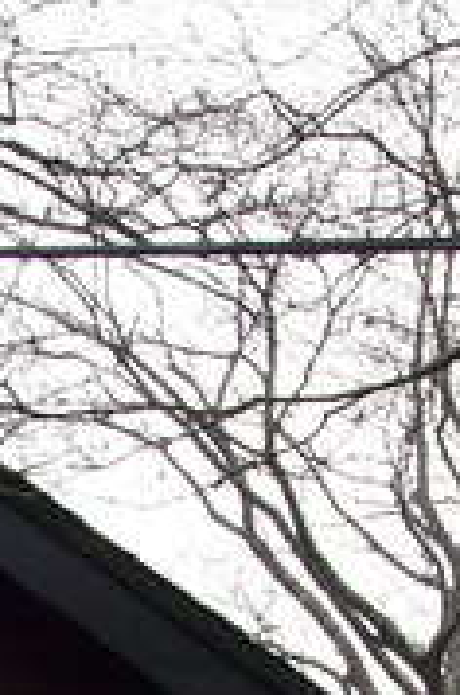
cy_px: 1819
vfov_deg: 7.6
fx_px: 4758
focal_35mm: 247
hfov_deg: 5.3
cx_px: -865
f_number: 5
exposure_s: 1/40
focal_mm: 25
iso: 320
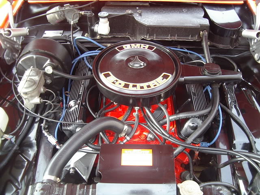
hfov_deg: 49.0
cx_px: 130
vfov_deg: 37.7
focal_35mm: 38
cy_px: 98
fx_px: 285
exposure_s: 1/60
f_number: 2.6
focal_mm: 5.8
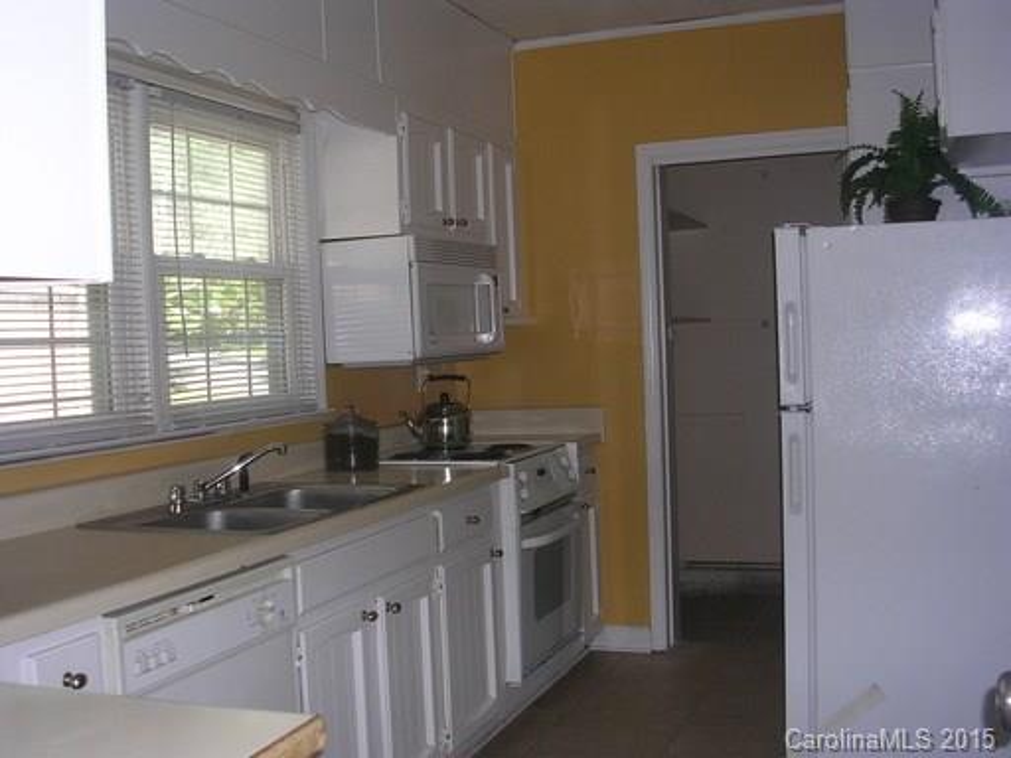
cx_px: 506
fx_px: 1110
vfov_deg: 37.7
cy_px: 379
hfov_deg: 49.0
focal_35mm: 38
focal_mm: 5.8
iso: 53
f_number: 2.8
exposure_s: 1/60.1
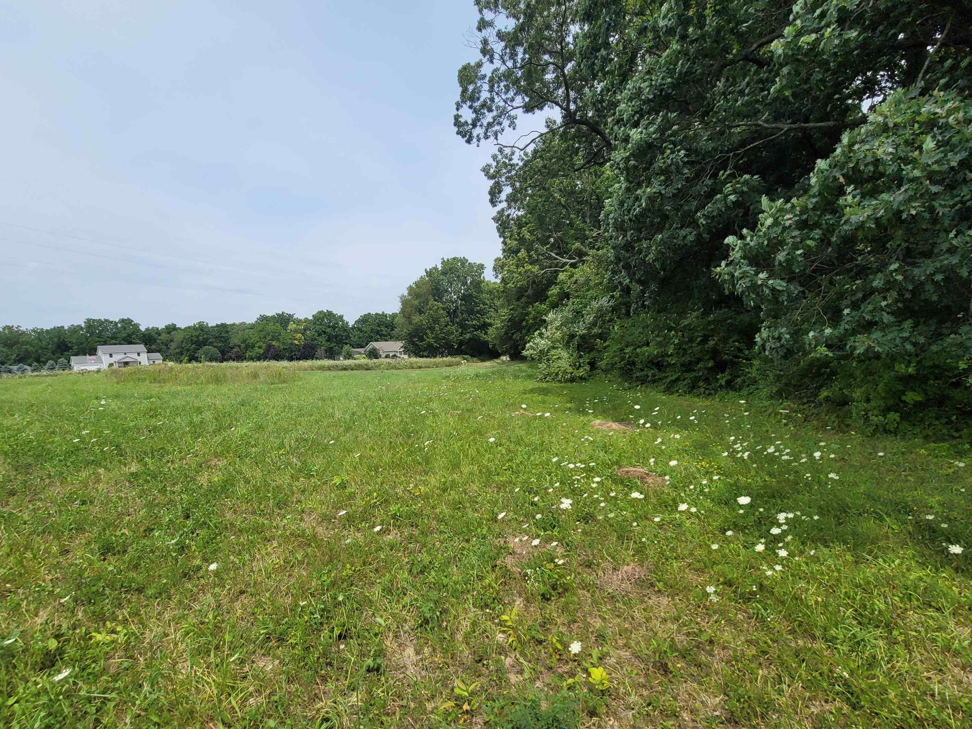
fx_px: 393
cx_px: 475
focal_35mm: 14
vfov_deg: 85.6
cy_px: 377
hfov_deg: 102.1
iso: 64
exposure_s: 1/1799
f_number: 2.2
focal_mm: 2.2
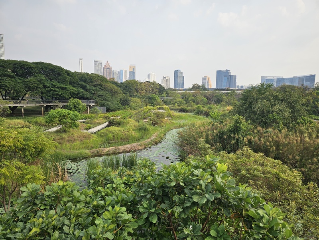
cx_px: 160
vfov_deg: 58.9
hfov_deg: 73.9
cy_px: 120
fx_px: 212
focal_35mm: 23
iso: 10
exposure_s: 1/619
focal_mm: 6.3
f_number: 1.7
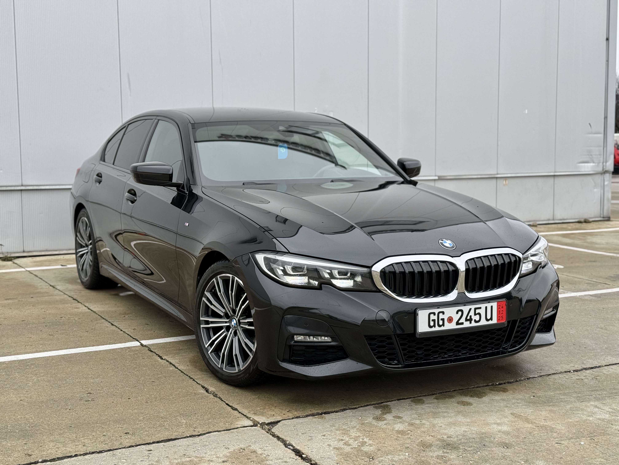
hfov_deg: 39.7
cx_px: 310
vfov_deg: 30.3
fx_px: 858
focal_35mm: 48
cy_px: 232
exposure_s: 1/740
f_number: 1.78
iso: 64
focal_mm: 6.76
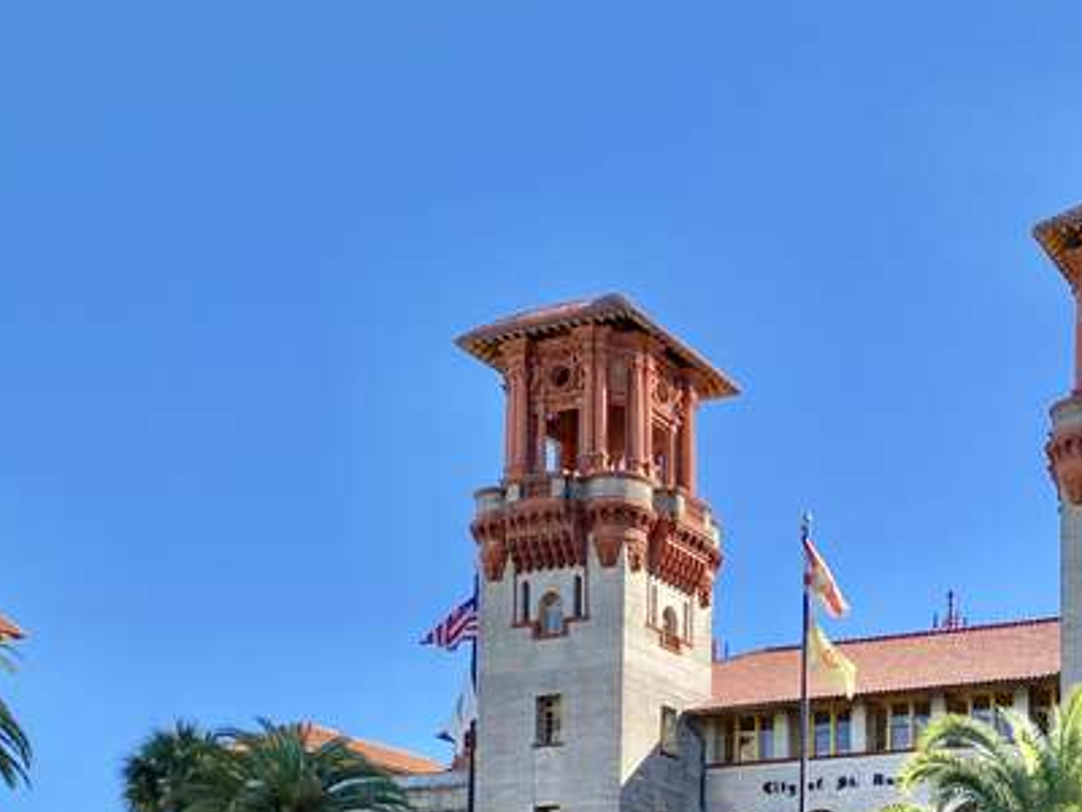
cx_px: 971
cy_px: 747
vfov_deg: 27.0
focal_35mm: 52
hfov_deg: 34.8
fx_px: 1625
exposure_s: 1/1522
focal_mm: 4.25
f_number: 1.8
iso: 32
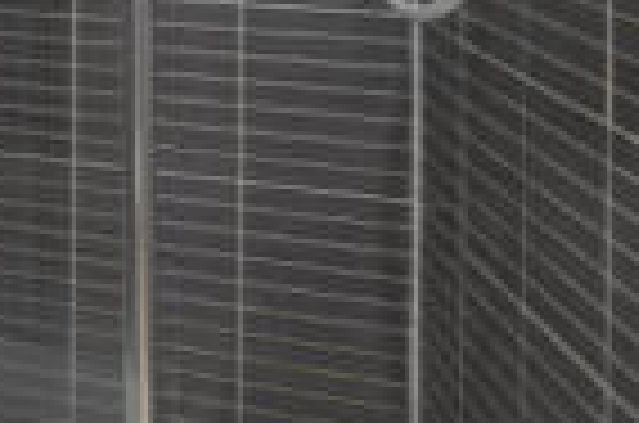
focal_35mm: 76
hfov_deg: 17.1
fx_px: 1352
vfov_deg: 16.2
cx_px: -718
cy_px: -218
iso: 320
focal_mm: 16.5
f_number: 8
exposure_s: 1.3
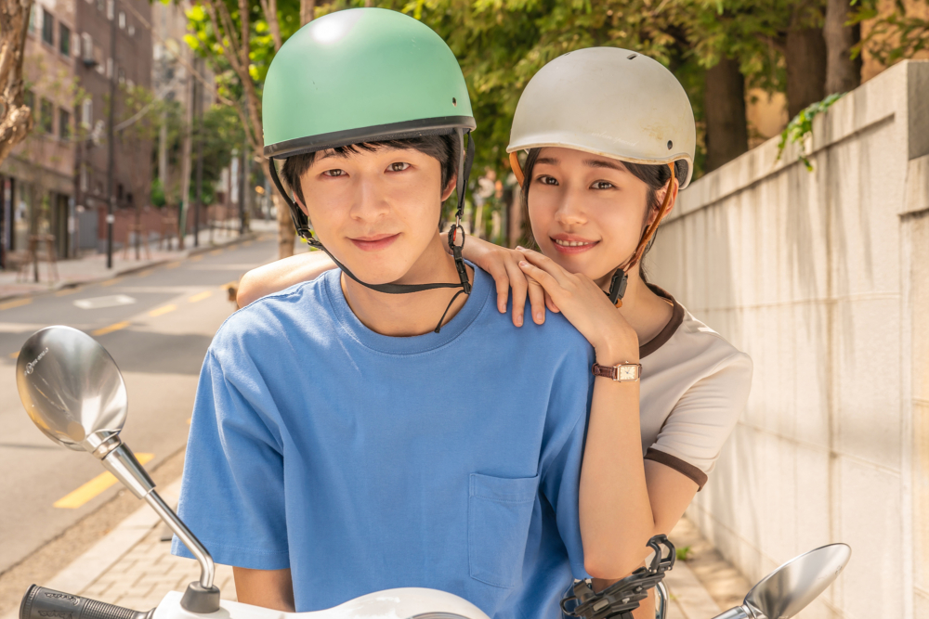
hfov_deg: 28.8
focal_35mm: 70
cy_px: 310
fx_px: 1807
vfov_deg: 19.5
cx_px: 464
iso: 400
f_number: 10
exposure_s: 1/160
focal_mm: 70
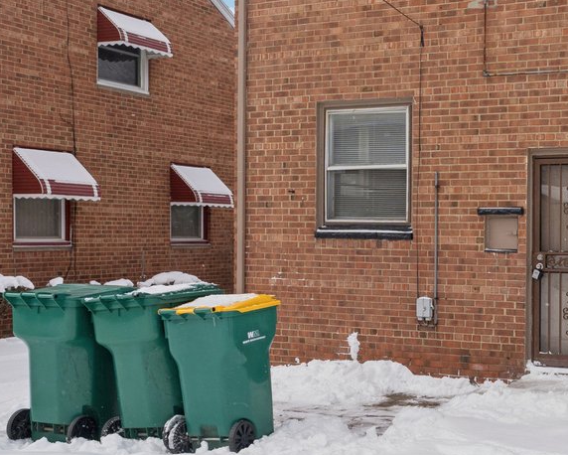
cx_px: 514
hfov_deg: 36.9
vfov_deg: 32.0
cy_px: 263
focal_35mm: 47
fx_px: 790
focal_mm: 14
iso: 200
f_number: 8
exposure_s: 1/640
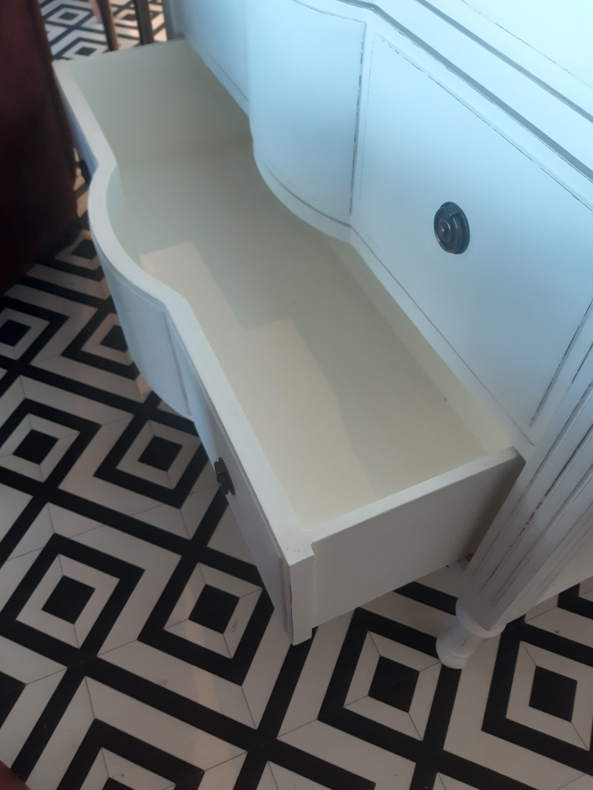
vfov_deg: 67.3
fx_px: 594
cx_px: 296
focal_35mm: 26
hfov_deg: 53.1
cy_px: 395
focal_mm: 3.92
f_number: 1.7
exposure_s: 1/50
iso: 160
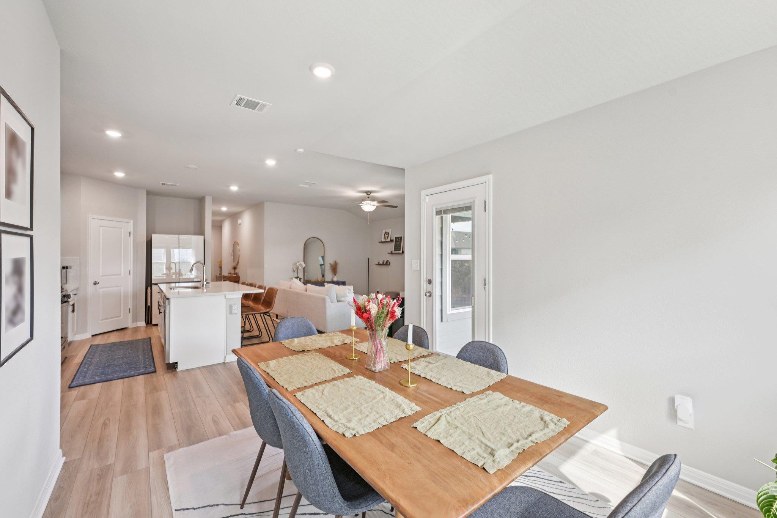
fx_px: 324
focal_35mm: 15
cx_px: 388
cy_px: 259
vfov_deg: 77.3
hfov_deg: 100.4
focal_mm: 15
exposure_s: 1/15
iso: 110
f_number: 6.7
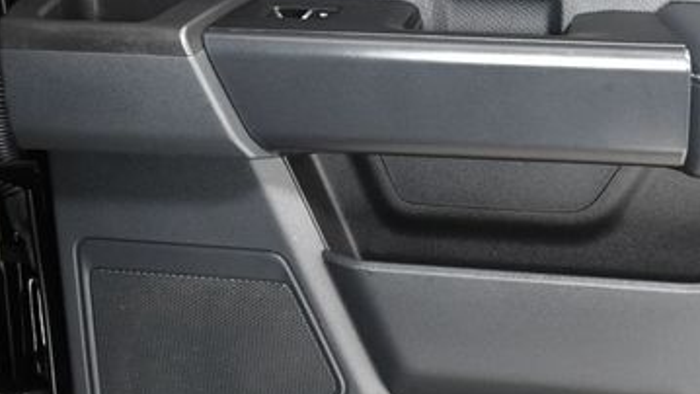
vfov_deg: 14.4
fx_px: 1559
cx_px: 608
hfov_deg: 24.7
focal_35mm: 84
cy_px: 179
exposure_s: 1/100
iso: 2500
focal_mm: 30
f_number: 5
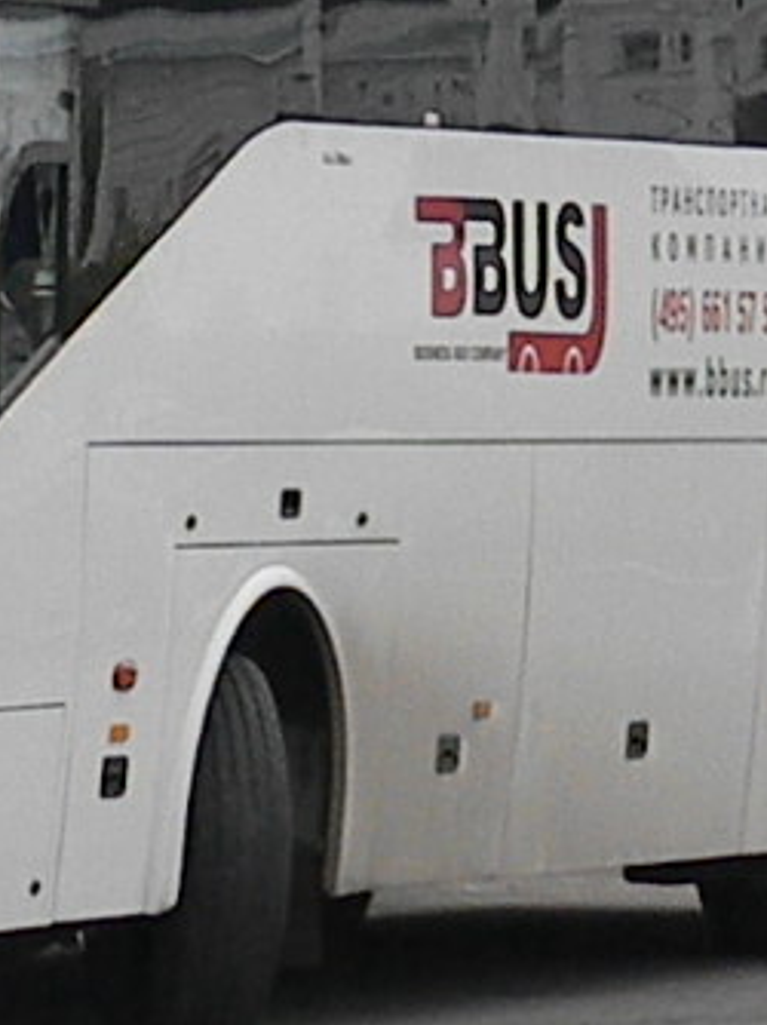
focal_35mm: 451
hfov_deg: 3.3
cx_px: 114
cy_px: 267
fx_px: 13341
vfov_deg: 4.4
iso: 640
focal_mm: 26.8
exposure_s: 1/218
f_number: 10
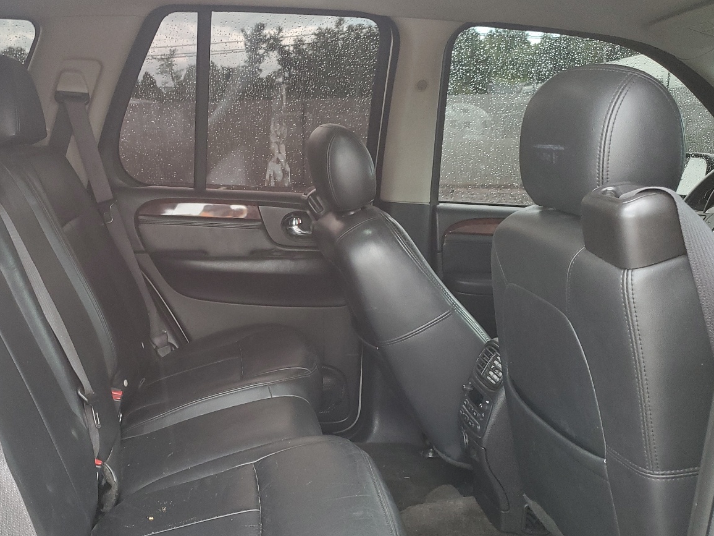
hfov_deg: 50.8
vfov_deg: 39.5
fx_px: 743
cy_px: 321
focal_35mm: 36
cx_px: 262
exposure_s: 1/60.2
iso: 101
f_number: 1.5
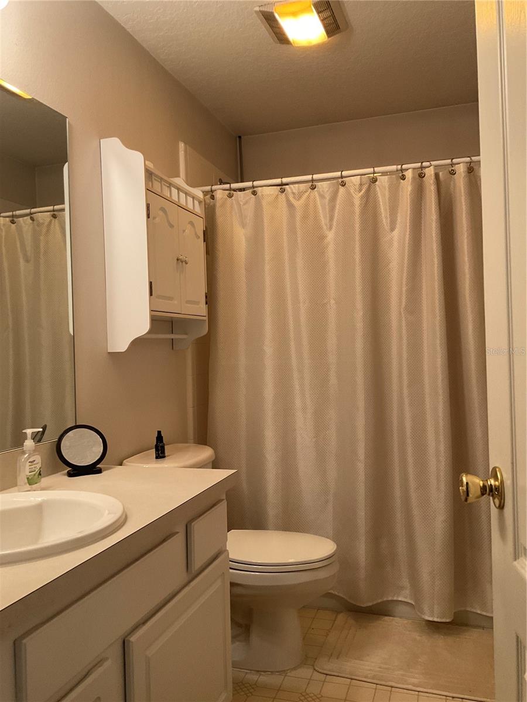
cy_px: 351
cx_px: 264
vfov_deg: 61.7
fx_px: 589
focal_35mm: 29
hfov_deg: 48.2
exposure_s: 1/60
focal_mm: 3
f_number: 1.8
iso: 100
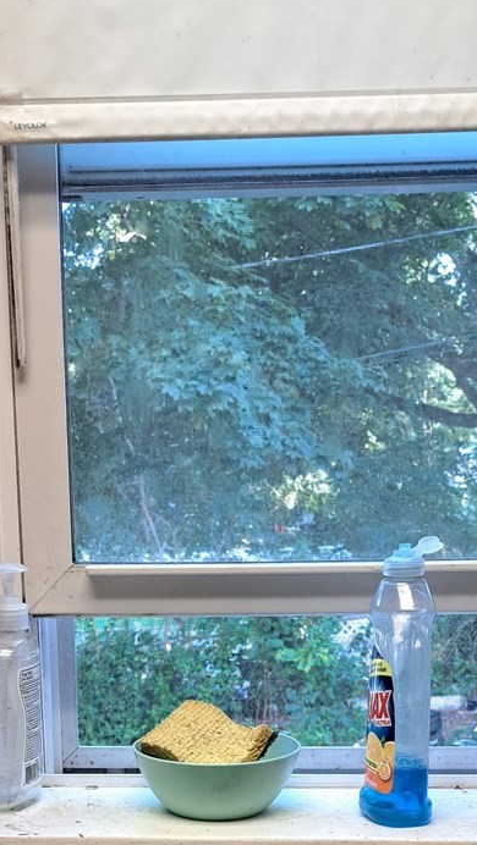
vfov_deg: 34.1
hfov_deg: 20.7
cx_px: 174
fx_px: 1302
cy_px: 758
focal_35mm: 58
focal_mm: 5.23
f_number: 1.8
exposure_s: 1/60
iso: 160
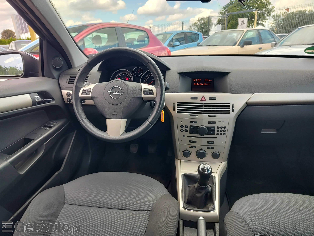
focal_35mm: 23
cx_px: 157
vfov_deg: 58.9
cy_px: 118
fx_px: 209
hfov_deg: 73.9
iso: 100
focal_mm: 5.56
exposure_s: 1/193
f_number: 1.8
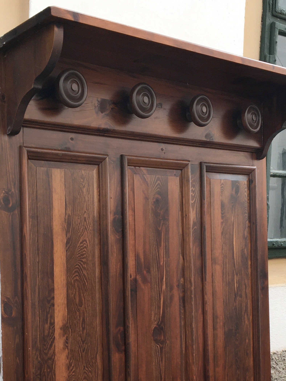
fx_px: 319
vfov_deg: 61.7
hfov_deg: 48.2
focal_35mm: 29
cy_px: 190
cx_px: 143
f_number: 2.2
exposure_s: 1/100
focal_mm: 4.15
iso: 25
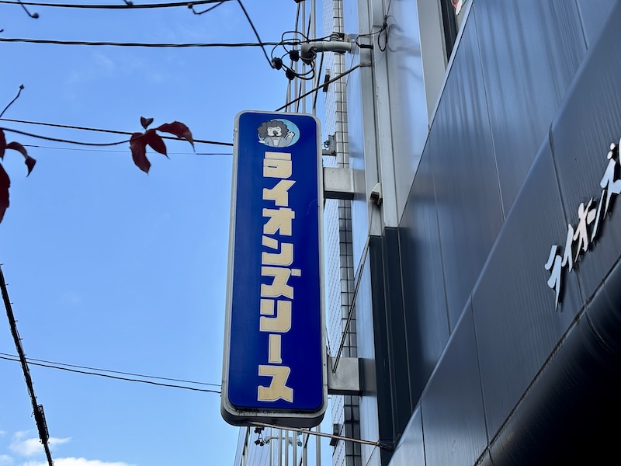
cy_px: 233
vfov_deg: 28.0
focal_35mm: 52
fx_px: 933
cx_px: 310
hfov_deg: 36.8
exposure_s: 1/604
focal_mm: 5.96
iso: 32
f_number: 1.6
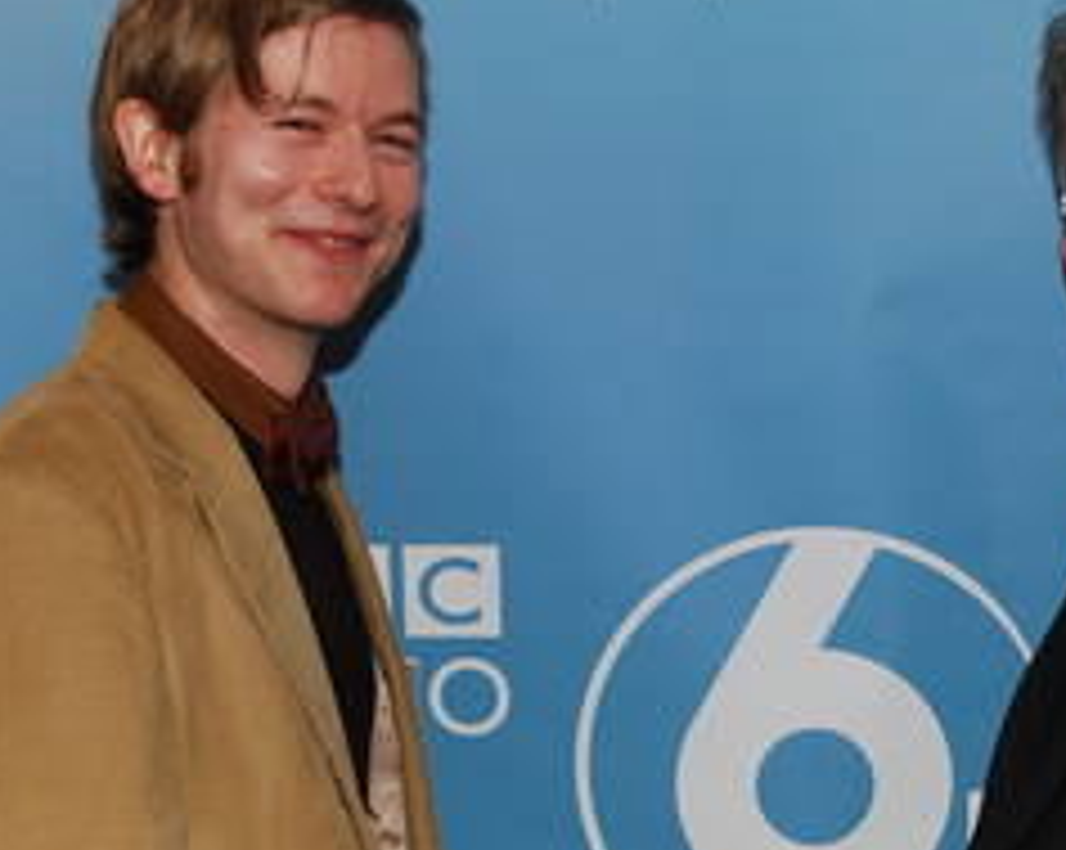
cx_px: 702
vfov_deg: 19.1
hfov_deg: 23.8
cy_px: 510
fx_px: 2521
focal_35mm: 80
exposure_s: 1/60
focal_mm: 32
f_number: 4
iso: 200
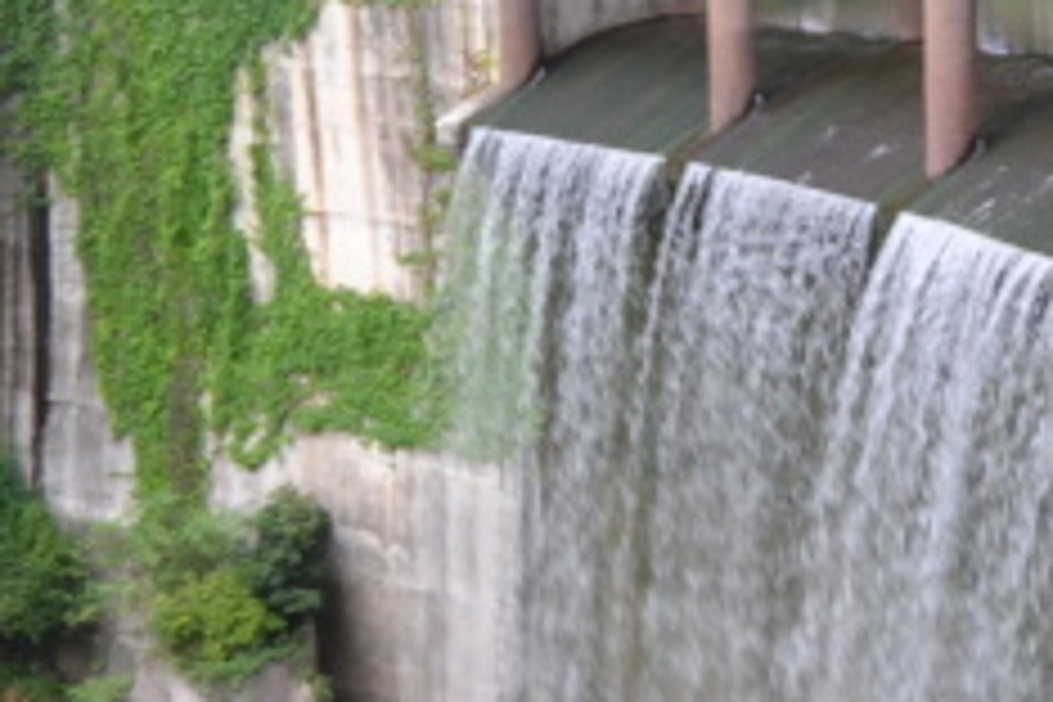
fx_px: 3451
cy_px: 434
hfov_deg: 17.3
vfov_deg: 11.6
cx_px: 774
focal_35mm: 118
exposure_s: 1/50
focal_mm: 18
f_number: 3.5
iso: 100
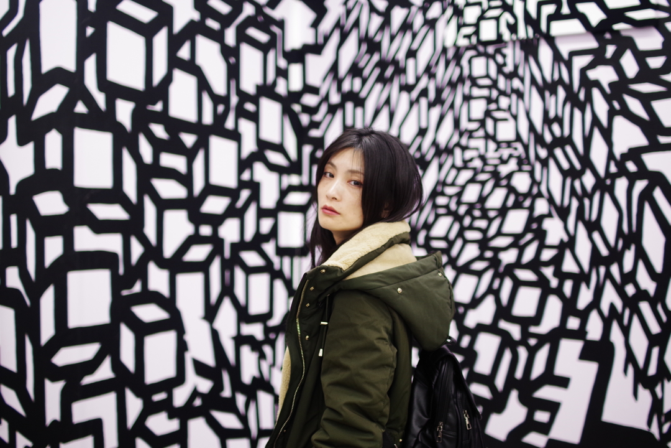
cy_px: 224
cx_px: 336
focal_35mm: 45
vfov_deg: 29.9
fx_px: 839
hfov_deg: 43.6
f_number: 1.4
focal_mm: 30
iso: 560
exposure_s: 1/90
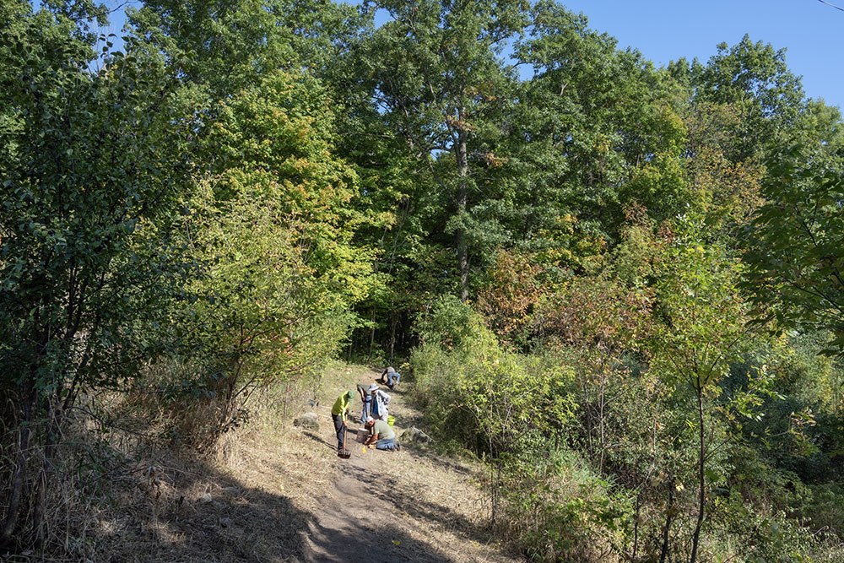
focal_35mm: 28
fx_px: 668
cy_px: 282
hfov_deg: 64.5
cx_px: 422
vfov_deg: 45.7
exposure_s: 1/500
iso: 400
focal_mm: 28.5
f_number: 10
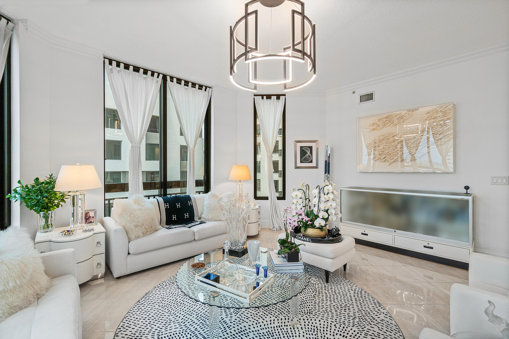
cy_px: 170
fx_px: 212
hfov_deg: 100.4
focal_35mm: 15
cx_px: 254
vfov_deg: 77.3
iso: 160
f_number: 8
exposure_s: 1/5
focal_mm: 10
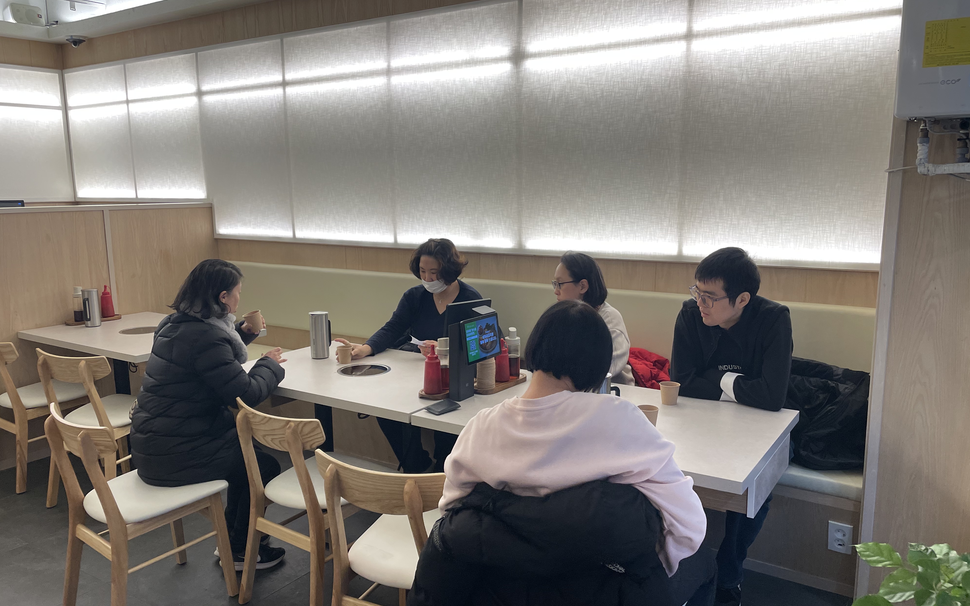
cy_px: 321
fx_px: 740
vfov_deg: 44.5
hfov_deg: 66.5
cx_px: 480
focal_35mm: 28
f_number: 1.6
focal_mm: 4.2
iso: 100
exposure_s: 1/120
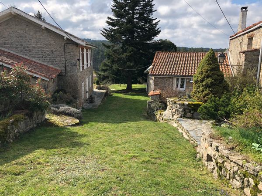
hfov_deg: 63.4
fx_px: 212
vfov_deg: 49.7
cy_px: 98
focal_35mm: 28
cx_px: 131
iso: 20
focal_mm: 3.99
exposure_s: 1/1171
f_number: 1.8
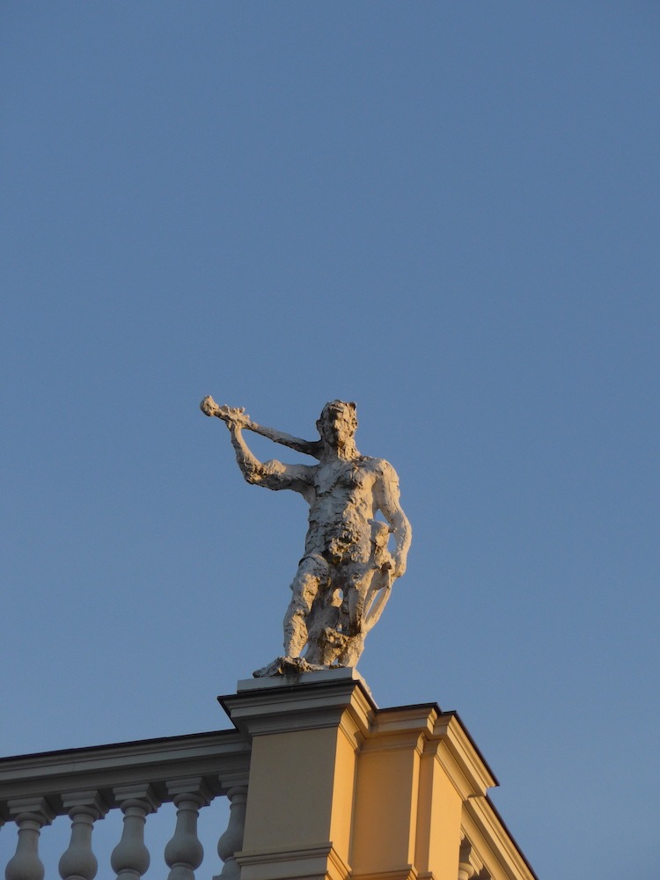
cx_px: 330
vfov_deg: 9.9
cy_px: 440
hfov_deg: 7.4
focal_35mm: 200
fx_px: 5084
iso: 200
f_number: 6.3
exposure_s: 1/250
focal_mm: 42.8
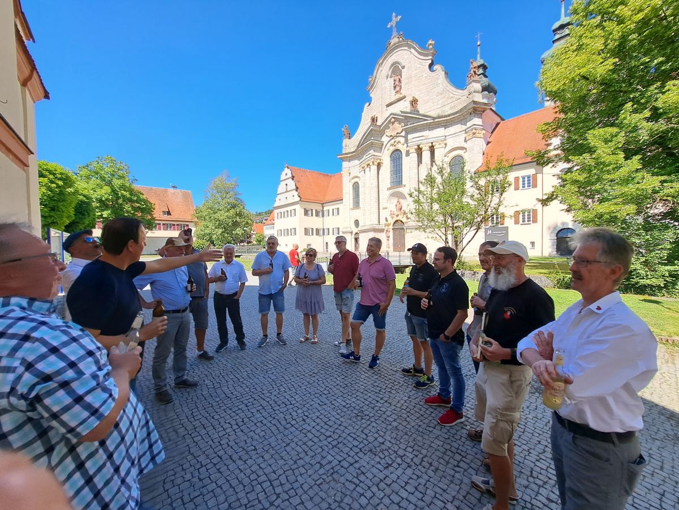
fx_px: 255
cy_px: 255
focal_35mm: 13
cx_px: 340
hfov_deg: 106.2
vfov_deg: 89.9
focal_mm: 1.74
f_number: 2.2
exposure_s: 1/577
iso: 50
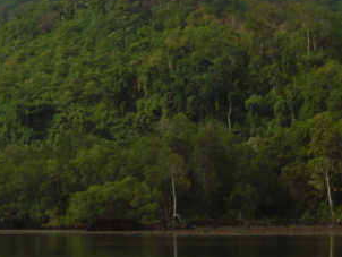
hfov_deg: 13.6
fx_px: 1424
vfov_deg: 10.2
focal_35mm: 144
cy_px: 10
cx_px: 24
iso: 100
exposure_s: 1/640
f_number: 5.5
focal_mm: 12
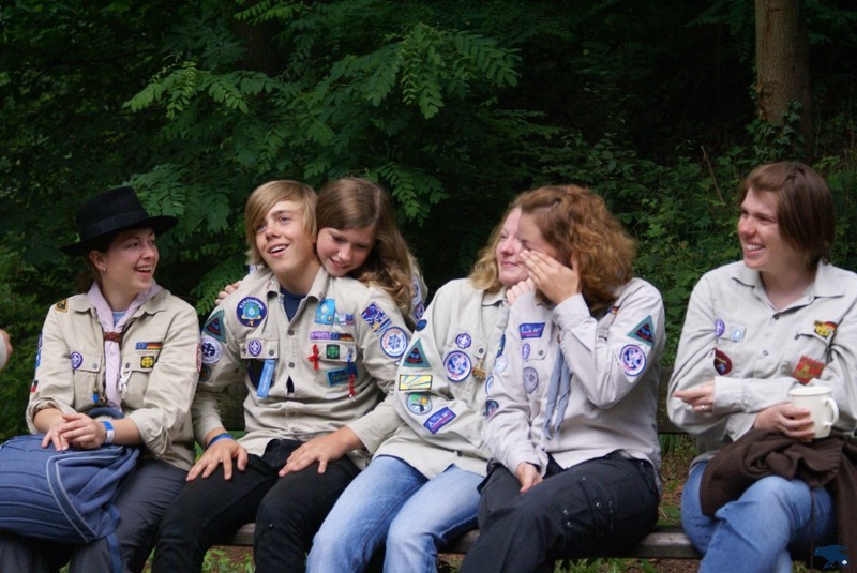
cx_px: 428
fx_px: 2502
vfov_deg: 13.1
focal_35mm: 105
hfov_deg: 19.4
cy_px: 286
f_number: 5.6
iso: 640
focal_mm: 70
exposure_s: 1/250
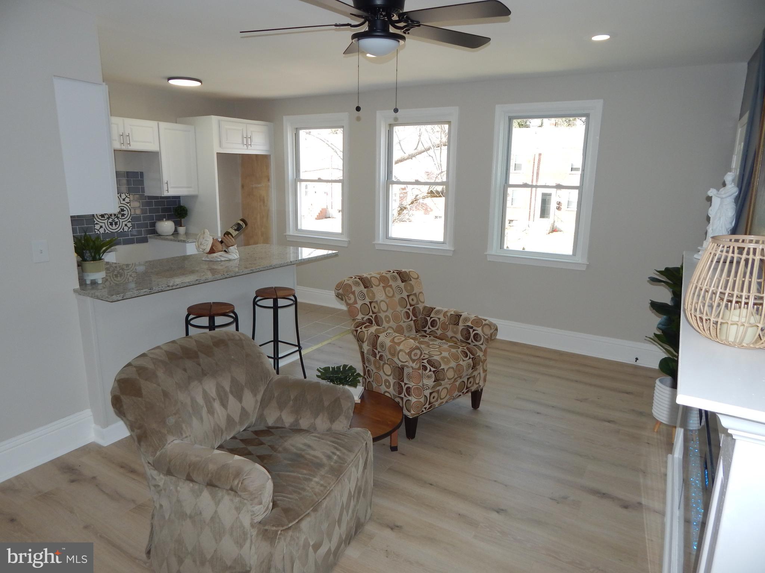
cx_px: 382
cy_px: 286
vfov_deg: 61.1
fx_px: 486
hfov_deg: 76.4
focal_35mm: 22
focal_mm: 4
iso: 125
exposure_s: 1/100
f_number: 3
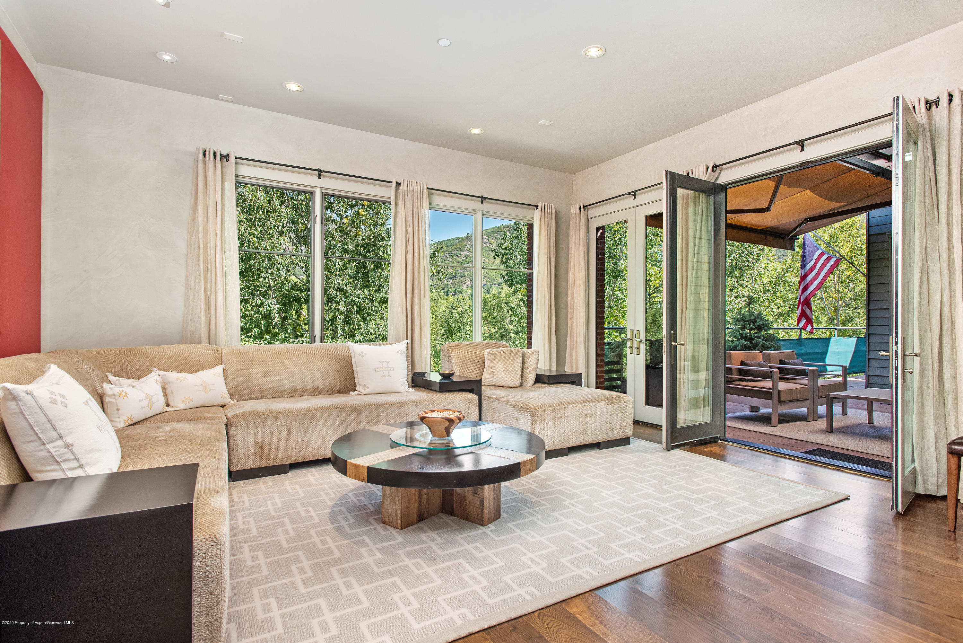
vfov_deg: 64.6
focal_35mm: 19
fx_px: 508
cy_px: 322
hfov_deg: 86.9
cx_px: 482
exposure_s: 1/200
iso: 800
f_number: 7.1
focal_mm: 19
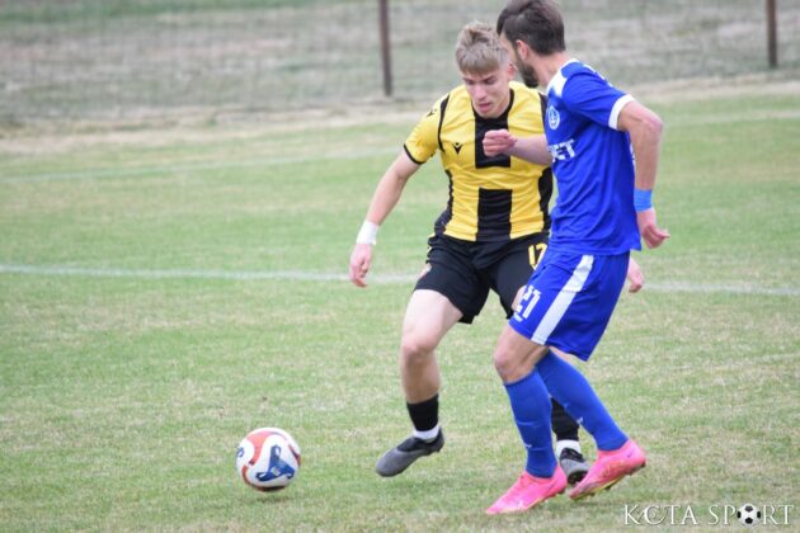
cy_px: 266
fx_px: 9999
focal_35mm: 450
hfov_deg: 4.6
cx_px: 400
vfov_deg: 3.1
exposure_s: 1/640
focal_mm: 300
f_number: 5.6
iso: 3200
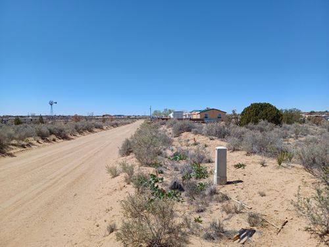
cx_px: 164
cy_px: 124
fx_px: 238
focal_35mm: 25
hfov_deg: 69.4
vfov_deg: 54.9
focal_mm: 4.6
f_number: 1.8
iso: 32
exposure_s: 1/518
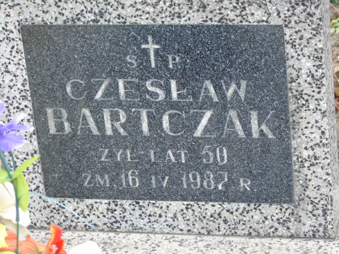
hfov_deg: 12.2
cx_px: 170
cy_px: 127
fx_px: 1586
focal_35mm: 162
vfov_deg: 9.2
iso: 320
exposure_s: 1/125
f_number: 4.9
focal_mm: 29
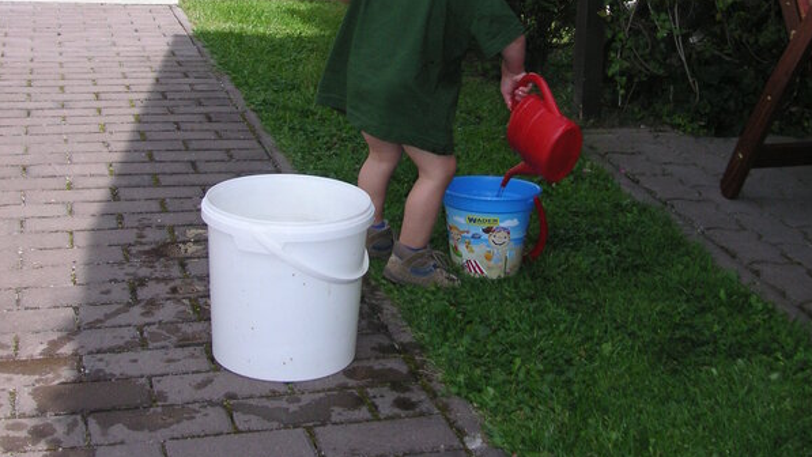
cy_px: 82
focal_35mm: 54
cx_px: 407
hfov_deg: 38.5
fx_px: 1163
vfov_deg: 21.9
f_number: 2.8
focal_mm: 6.1
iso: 50
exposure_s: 1/1000
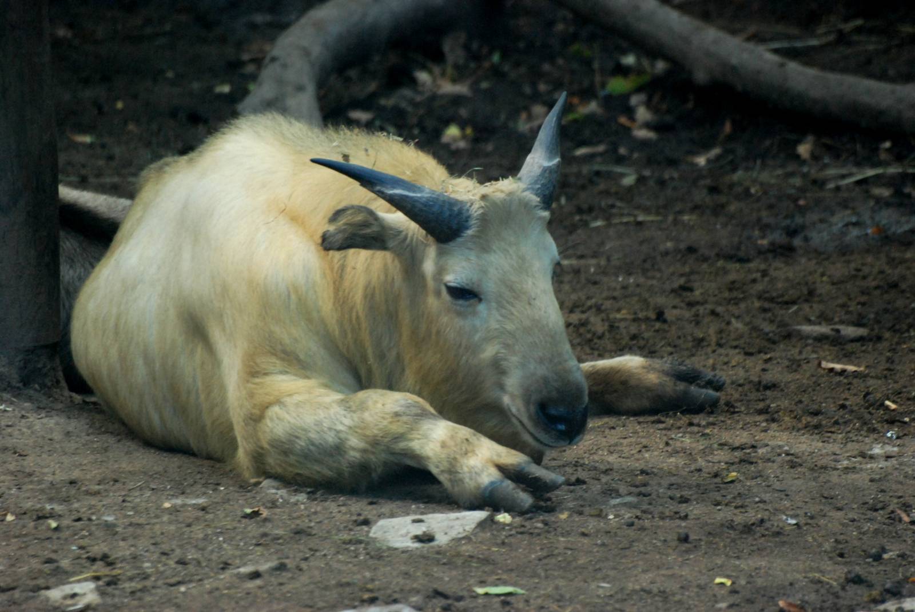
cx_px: 458
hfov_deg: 4.6
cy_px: 306
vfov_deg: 3.1
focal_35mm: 450
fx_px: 11451
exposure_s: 1/60
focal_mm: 300
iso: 1000
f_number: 5.6
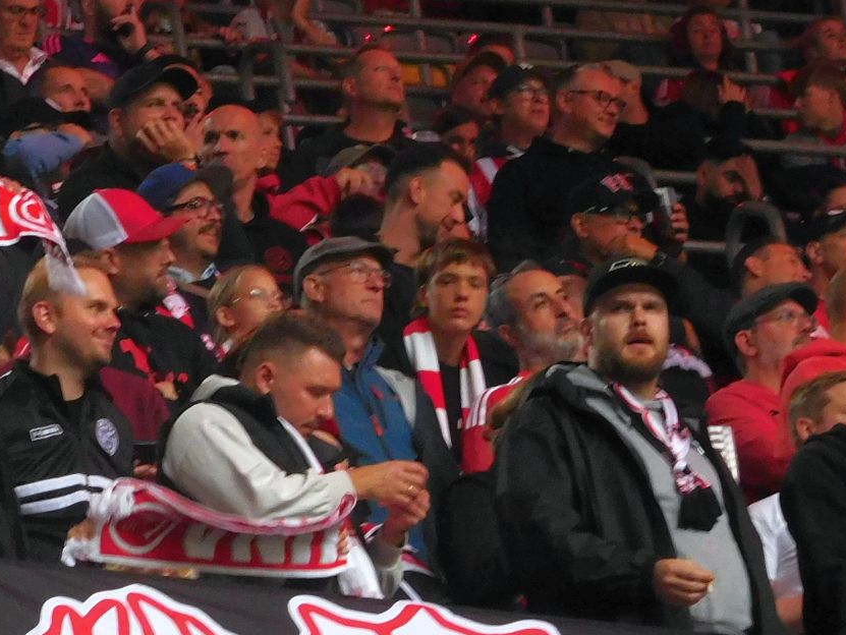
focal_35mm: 433
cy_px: 600
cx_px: 99
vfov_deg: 3.4
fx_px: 10587
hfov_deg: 4.6
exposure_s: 1/125
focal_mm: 32.1
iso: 400
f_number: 5.3
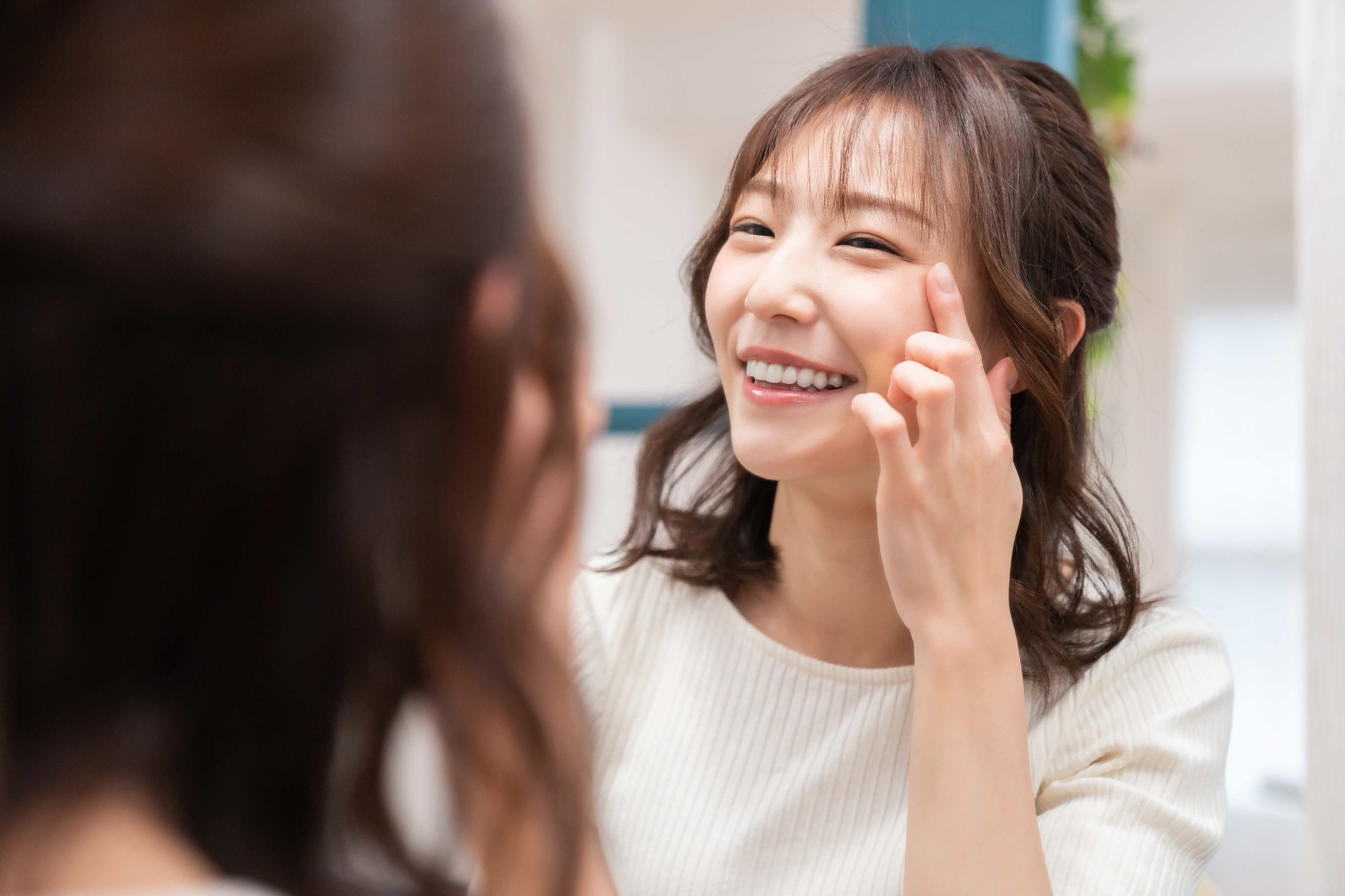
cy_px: 448
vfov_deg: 23.0
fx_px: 2204
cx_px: 672
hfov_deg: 33.9
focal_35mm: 59
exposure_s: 1/100
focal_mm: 59
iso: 800
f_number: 2.8
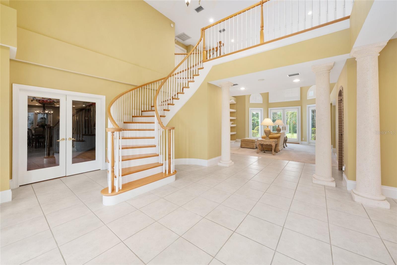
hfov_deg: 104.3
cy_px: 132
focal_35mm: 14
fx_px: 154
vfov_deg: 81.2
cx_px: 198
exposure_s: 1/13
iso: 320
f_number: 7.1
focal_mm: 14
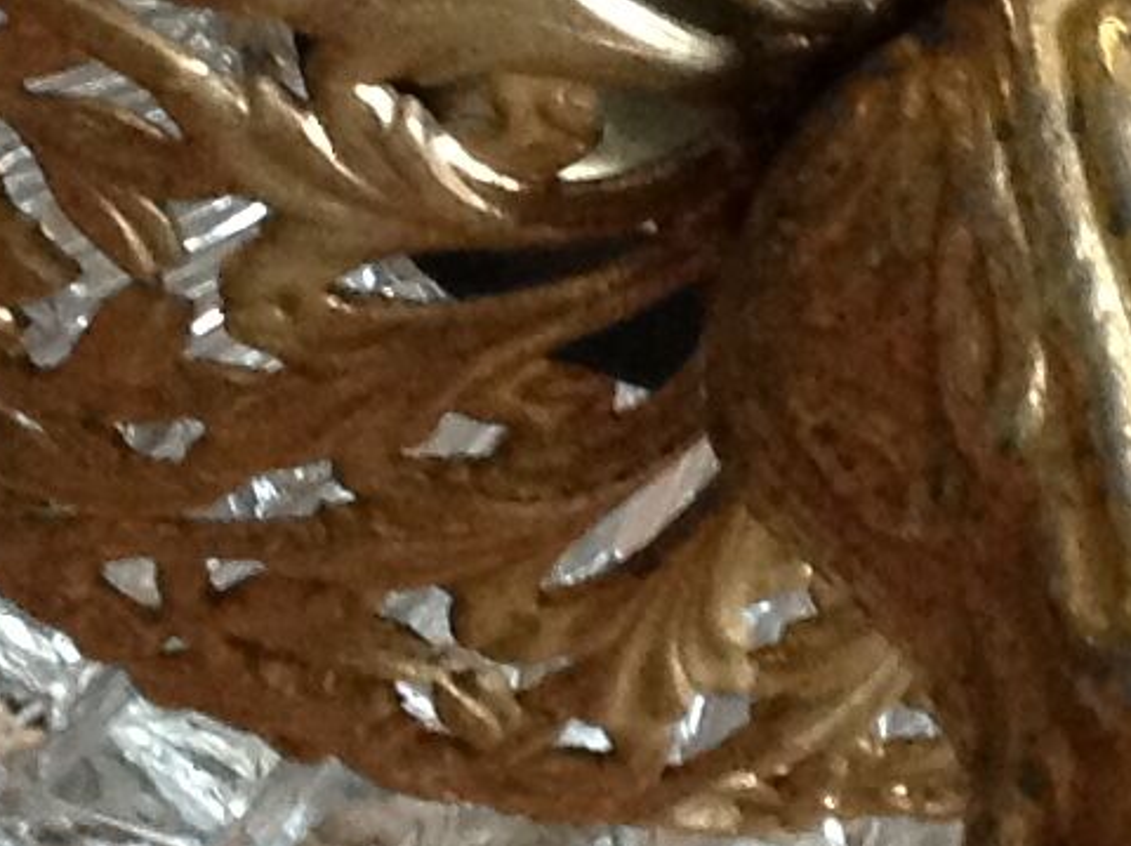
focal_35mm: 189
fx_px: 6169
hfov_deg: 10.5
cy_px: 165
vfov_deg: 7.8
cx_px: 796
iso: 320
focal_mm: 4.28
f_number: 2.4
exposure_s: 1/15
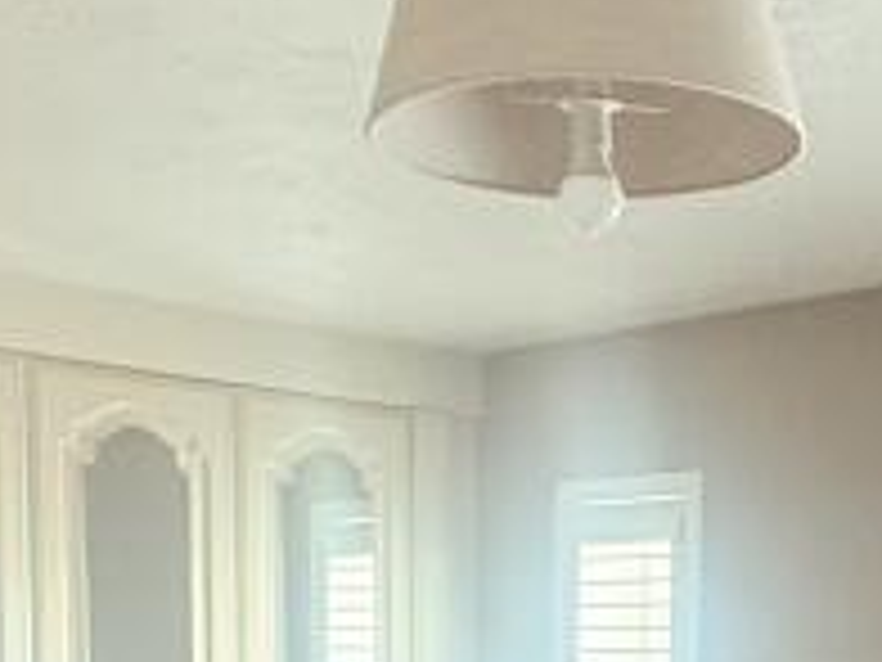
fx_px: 1860
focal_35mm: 73
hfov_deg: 25.7
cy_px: 901
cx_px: 814
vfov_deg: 18.5
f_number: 2.2
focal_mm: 2.22
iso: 500
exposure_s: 1/60
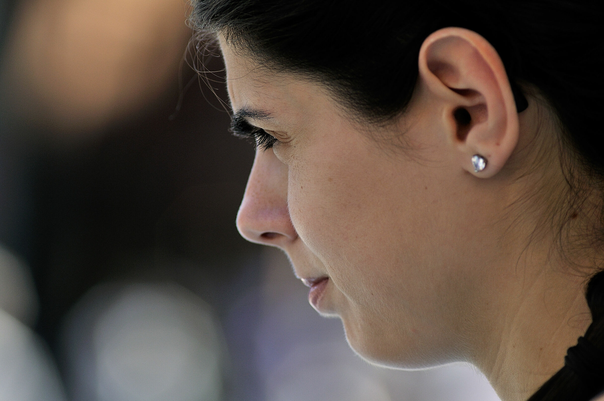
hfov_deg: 7.6
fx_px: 4524
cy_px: 200
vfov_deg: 5.1
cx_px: 302
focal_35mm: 270
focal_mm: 180
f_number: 4
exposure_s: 1/1250
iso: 200
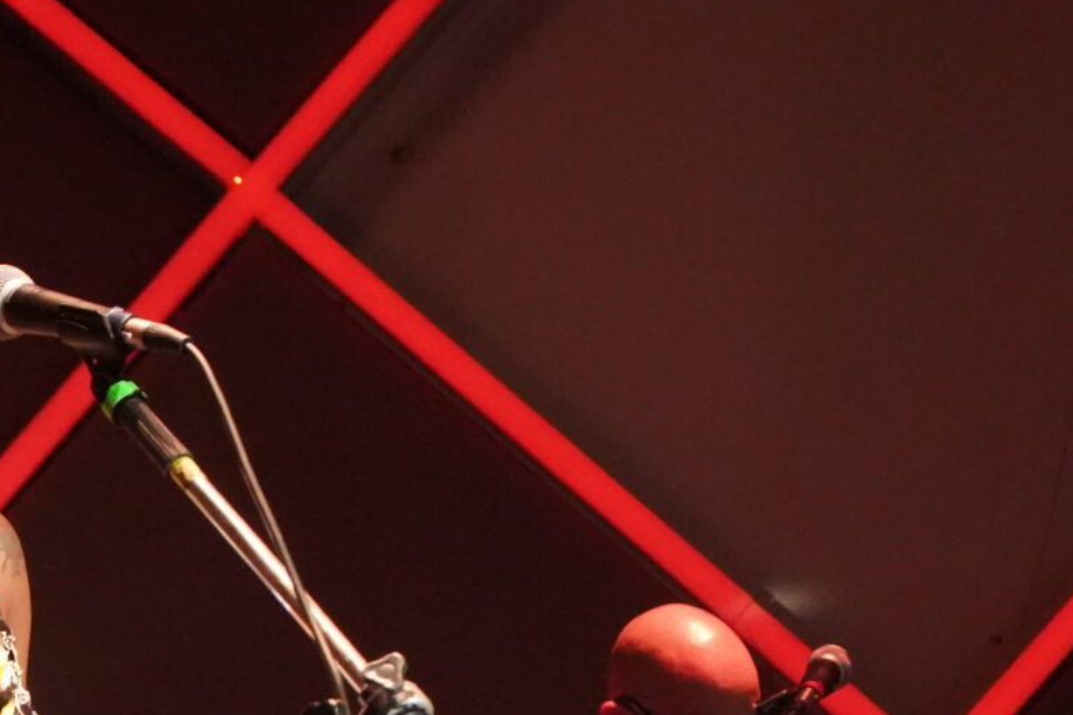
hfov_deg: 14.5
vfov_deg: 9.7
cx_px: 167
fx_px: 4172
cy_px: 784
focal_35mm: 140
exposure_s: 1/125
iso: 12800
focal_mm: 43
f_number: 4.5
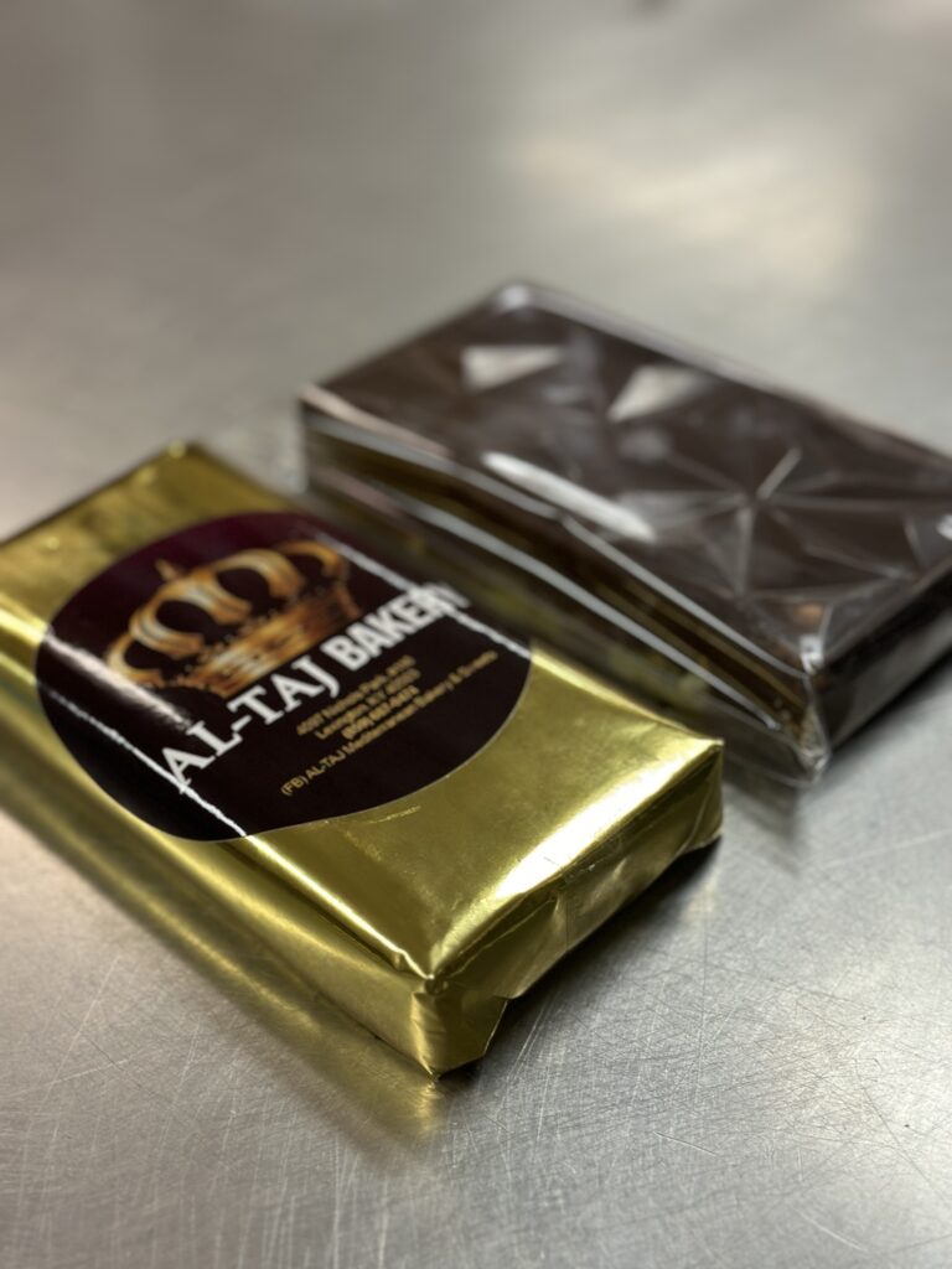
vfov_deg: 39.7
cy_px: 634
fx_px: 1760
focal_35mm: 48
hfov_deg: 30.3
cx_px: 476
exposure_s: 1/60
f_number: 1.78
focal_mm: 6.86
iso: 64
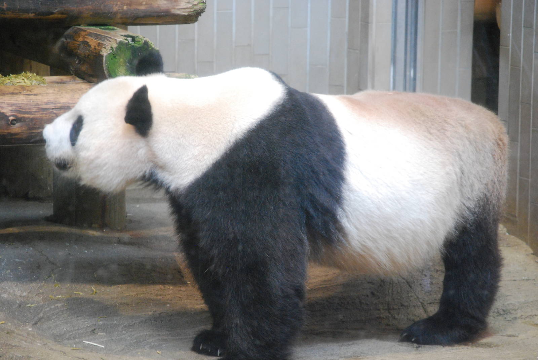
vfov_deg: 6.8
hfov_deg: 10.1
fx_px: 3030
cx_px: 269
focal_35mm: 202
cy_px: 180
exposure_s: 1/30
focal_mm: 135
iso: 1600
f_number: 5
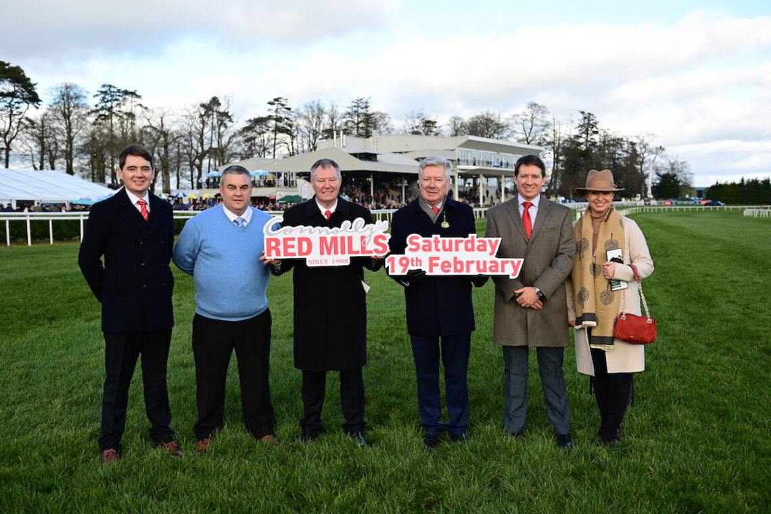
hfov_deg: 46.4
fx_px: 899
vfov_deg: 31.9
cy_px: 257
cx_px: 386
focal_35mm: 42
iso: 200
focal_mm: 42
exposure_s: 1/640
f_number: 4
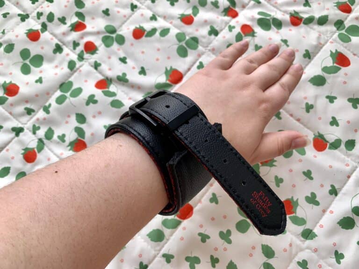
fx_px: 270
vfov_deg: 53.1
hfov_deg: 67.3
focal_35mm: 26
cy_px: 134
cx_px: 180
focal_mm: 4.25
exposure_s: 1/163
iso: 25
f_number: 1.8
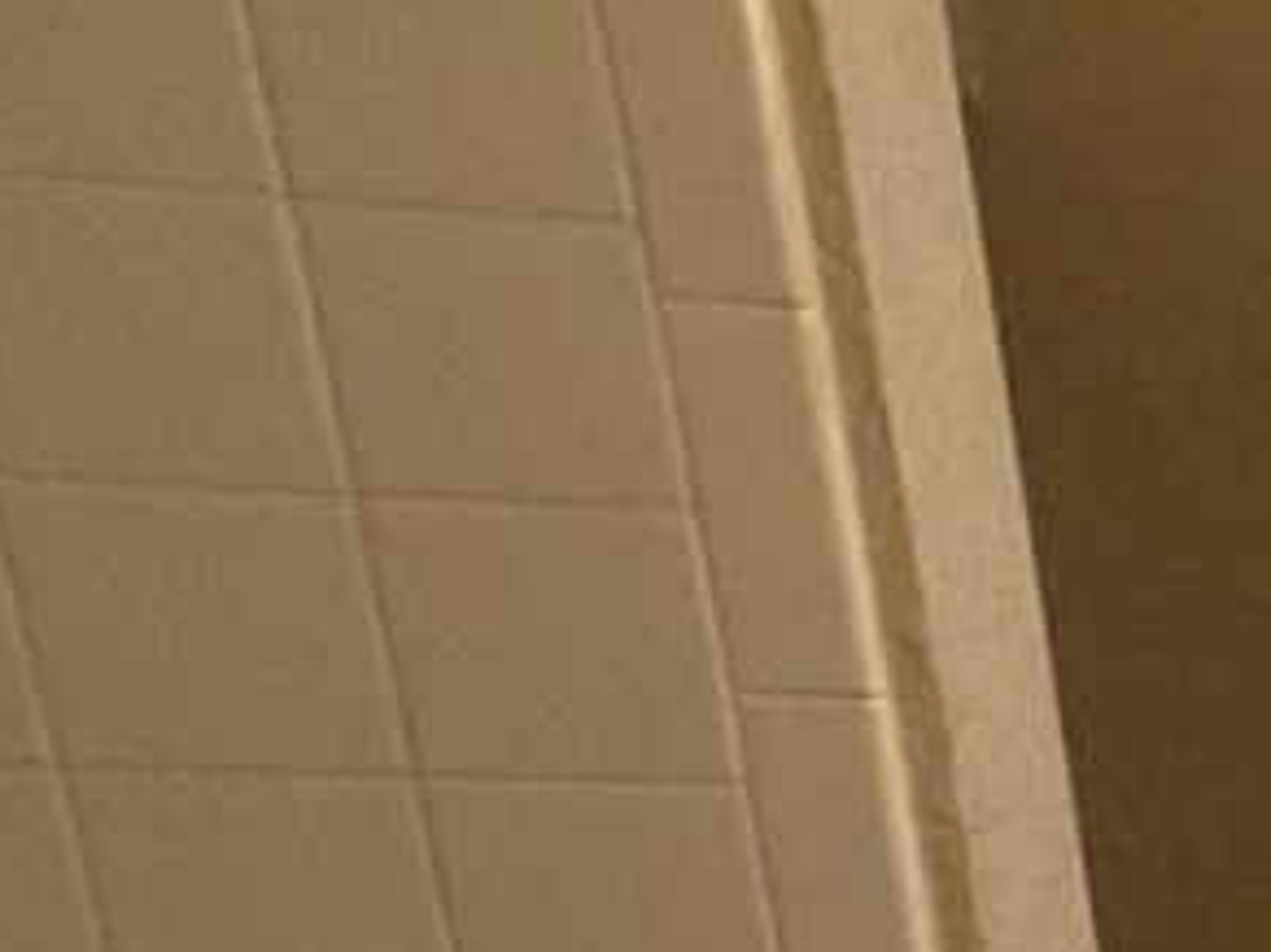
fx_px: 2826
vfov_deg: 17.2
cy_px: 1428
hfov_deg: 13.8
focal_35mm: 77
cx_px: 3298
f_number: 2.2
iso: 320
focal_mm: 2.22
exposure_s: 1/60
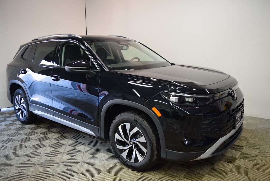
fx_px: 225
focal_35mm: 30
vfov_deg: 43.7
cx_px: 135
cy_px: 90
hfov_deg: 61.9
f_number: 3.5
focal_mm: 20
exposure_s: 1/60
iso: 1000
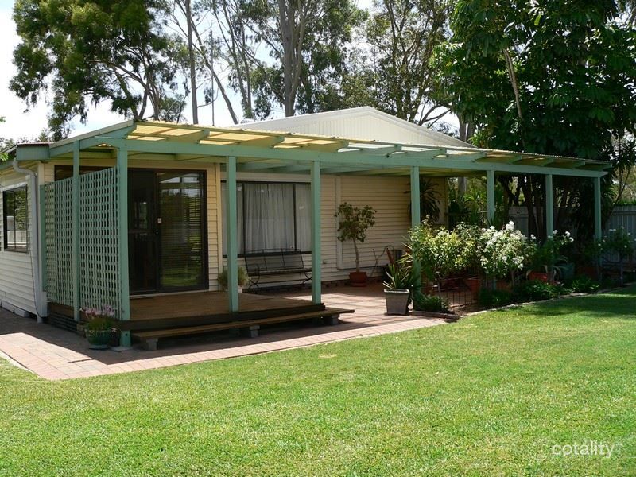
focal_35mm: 36
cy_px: 238
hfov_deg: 51.4
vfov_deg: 39.7
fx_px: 661
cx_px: 318
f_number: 4
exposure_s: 1/320
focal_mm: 6
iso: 80
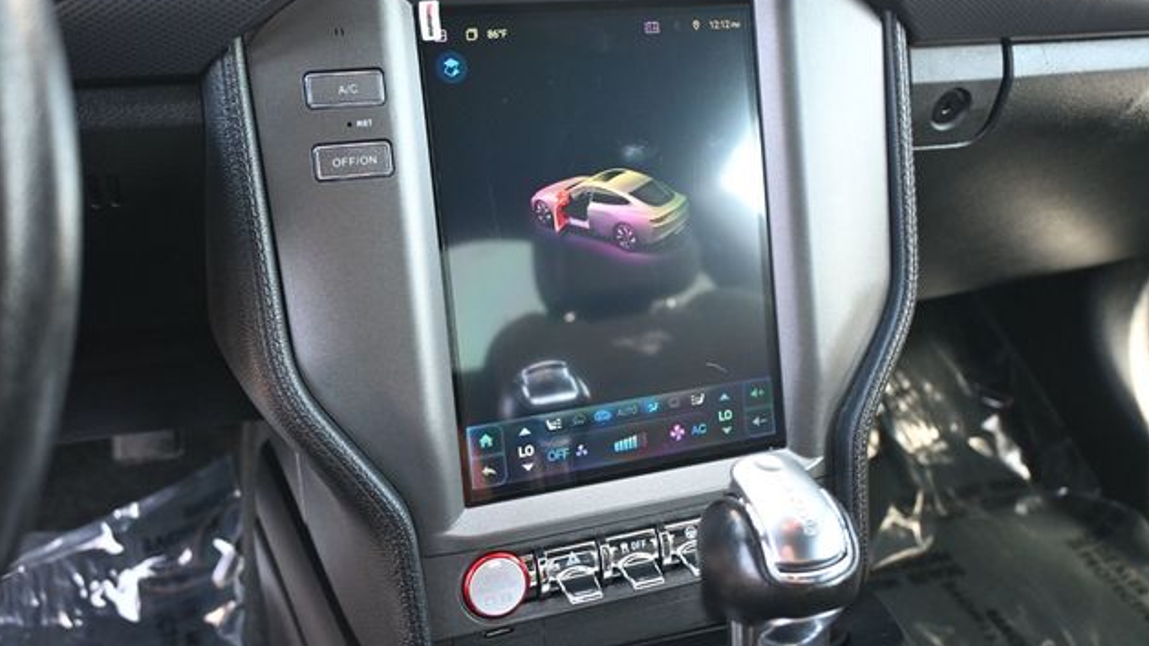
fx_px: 975
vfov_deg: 36.6
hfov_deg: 61.0
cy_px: 275
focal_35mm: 32
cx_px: 574
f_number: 3.8
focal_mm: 20
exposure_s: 1/125
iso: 1250
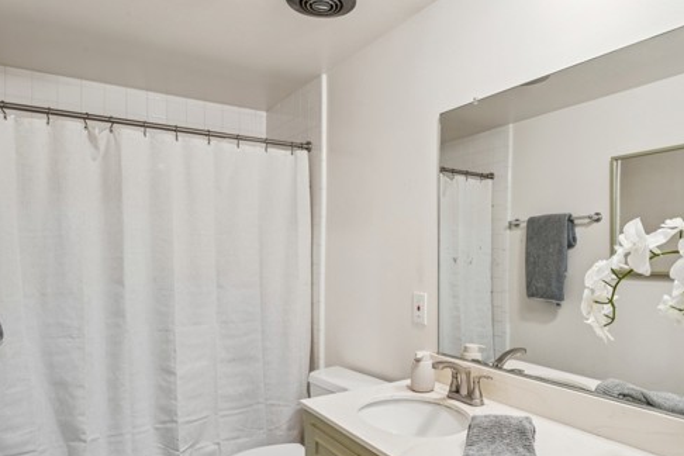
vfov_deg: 50.9
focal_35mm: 25
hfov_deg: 70.8
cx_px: 393
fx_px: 477
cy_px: 253
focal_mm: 19.1
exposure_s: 1.3
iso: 100
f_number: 13
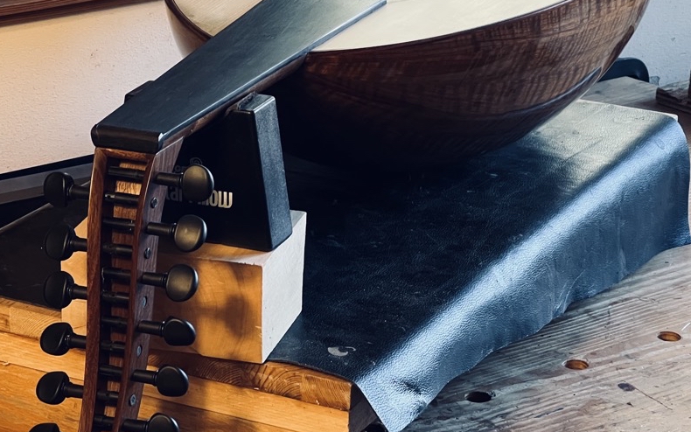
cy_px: 209
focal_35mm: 124
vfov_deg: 10.6
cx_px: 334
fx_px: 2335
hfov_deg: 16.8
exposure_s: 1/50
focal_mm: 9
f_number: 2.8
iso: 160
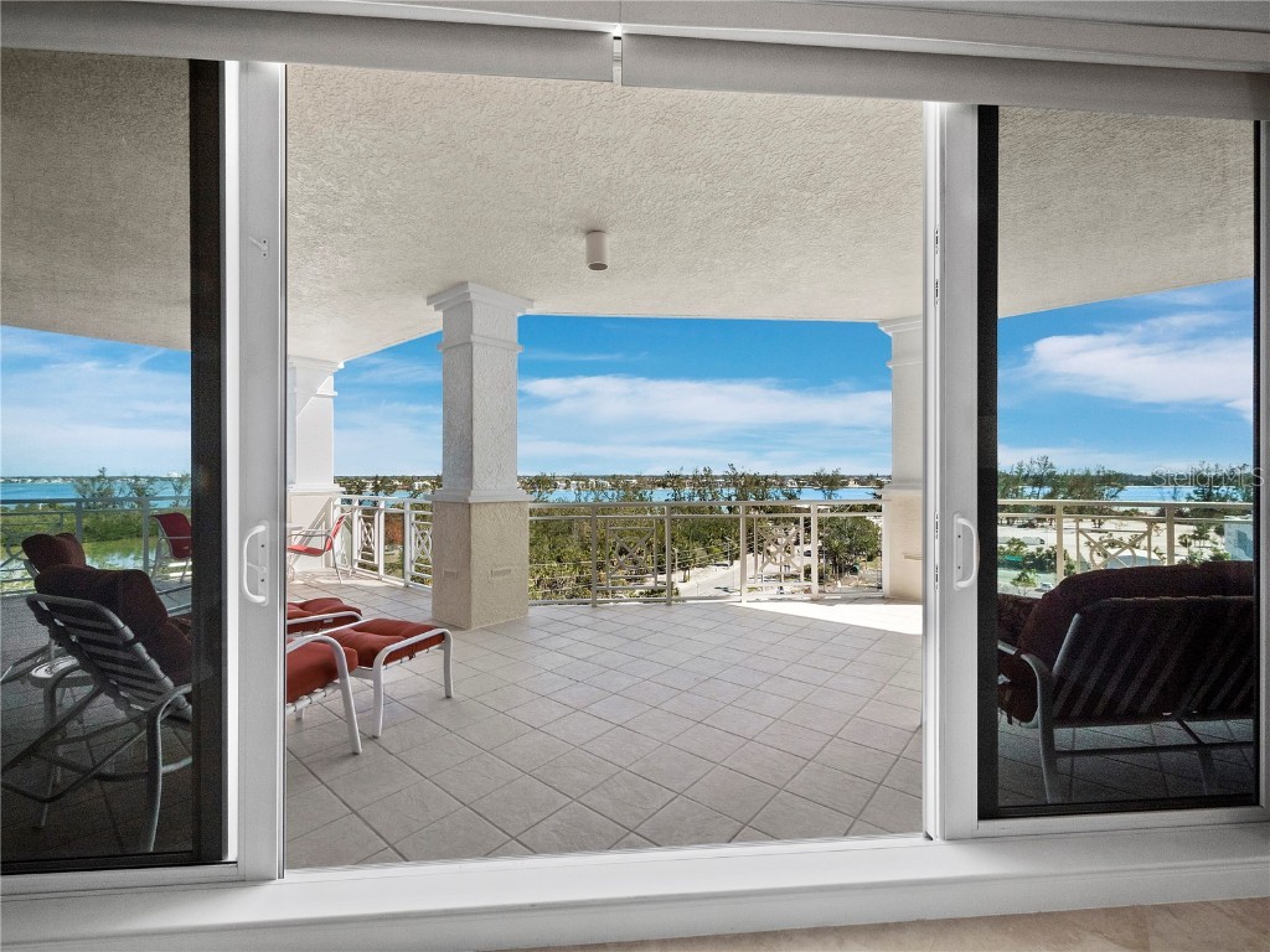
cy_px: 476
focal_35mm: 14
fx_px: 514
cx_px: 635
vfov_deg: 85.7
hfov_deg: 102.1
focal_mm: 7
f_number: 11
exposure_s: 1/50
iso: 400
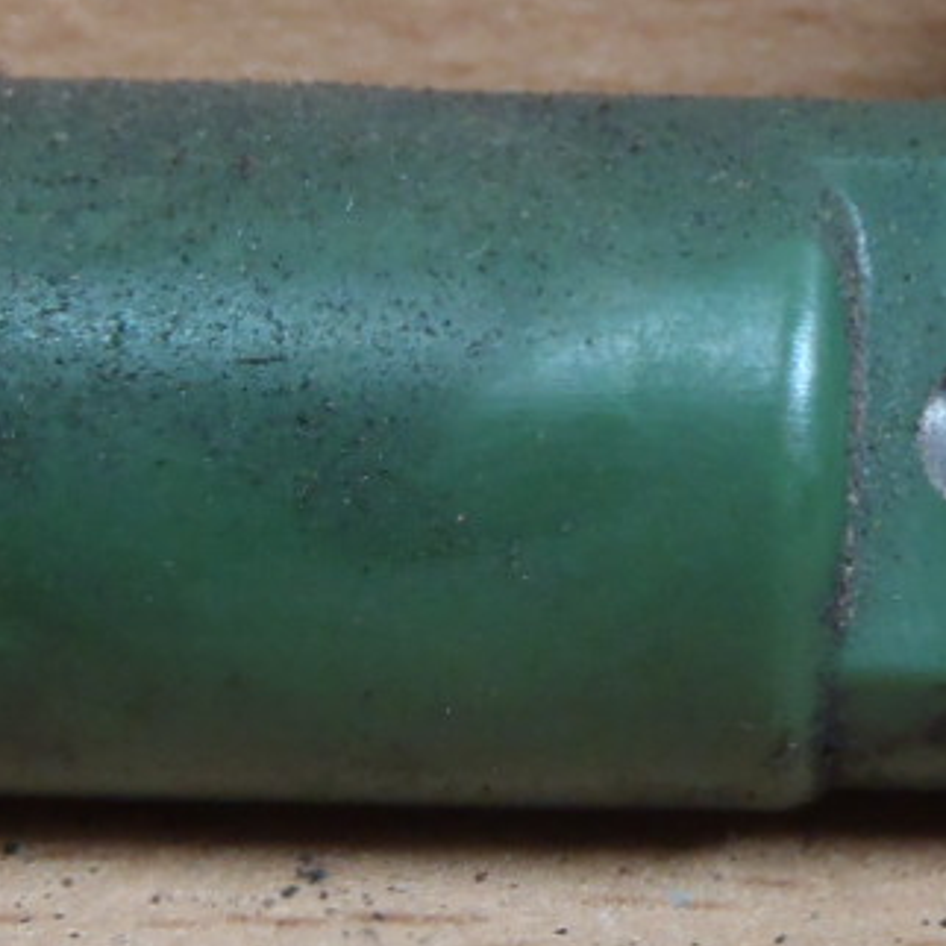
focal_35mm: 130
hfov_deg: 13.3
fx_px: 4019
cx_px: 834
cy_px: 132
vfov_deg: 13.3
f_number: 4.7
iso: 250
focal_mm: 6.64
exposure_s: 1/4
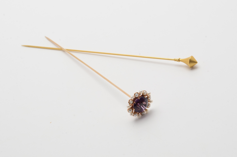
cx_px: 118
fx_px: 542
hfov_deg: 24.7
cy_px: 78
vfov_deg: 16.5
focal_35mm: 82
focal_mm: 55
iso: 200
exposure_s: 1/125
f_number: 16
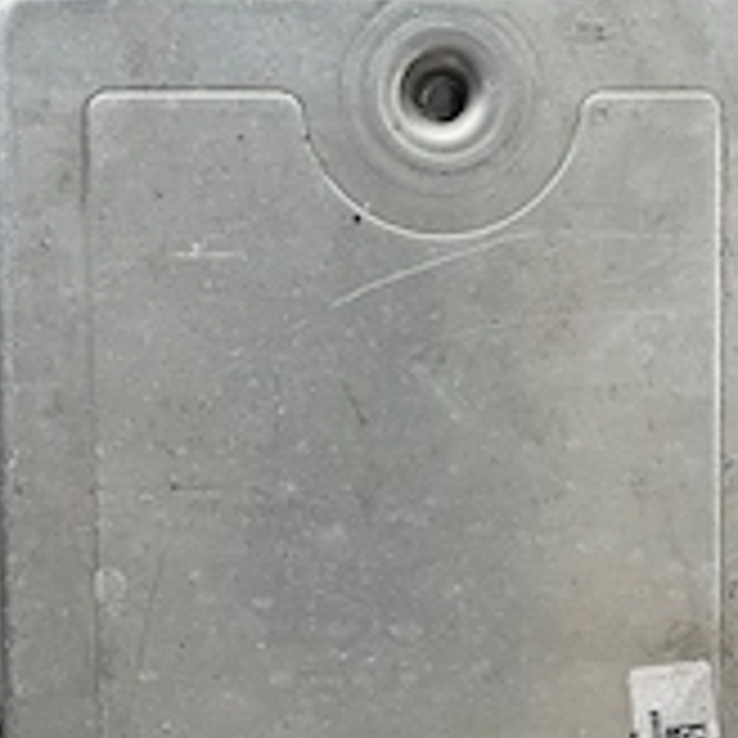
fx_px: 1351
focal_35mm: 56
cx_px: 459
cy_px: 378
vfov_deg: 30.6
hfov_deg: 30.4
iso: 160
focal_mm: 5.1
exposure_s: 1/60
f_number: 1.6
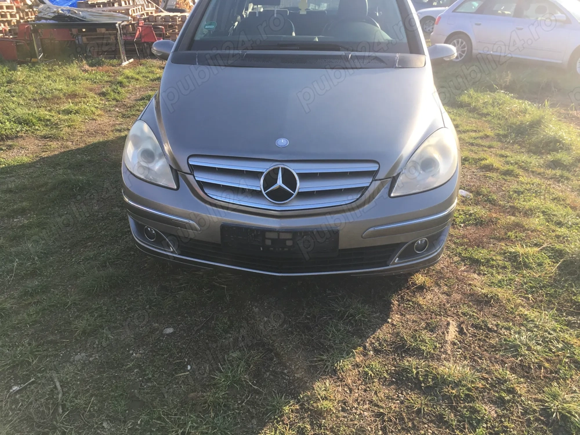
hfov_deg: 61.7
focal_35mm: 29
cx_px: 290
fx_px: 486
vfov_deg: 48.2
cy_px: 218
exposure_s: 1/447
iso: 25
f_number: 2.2
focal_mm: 4.15
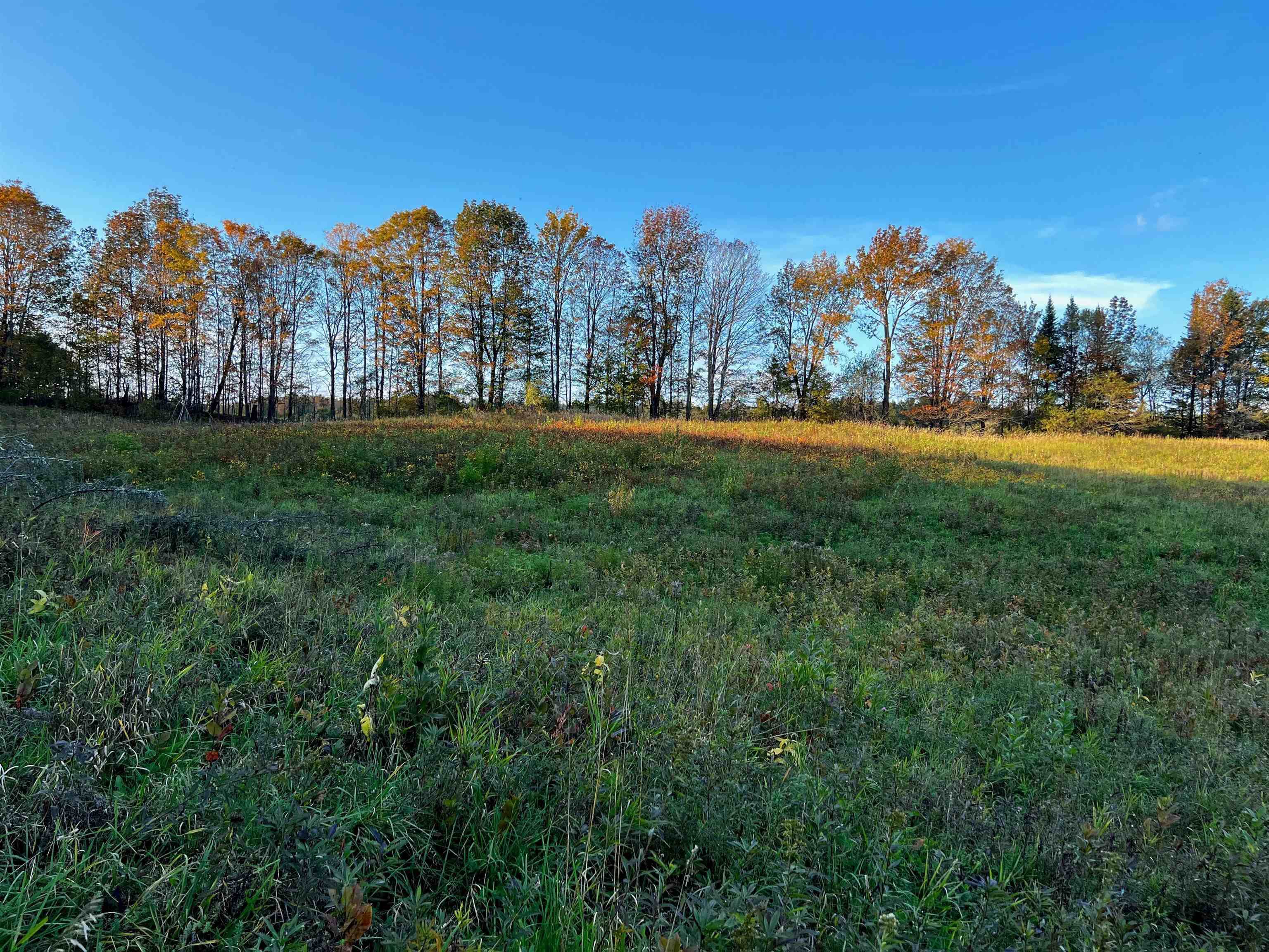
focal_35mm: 26
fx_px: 953
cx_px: 634
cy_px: 476
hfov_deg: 67.3
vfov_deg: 53.1
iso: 50
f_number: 1.5
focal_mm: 5.7
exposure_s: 1/1100
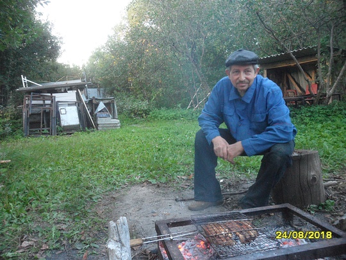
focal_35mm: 27
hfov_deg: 65.3
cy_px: 130
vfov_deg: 51.4
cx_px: 173
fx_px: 270
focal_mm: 4.9
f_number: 3.5
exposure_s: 1
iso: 400
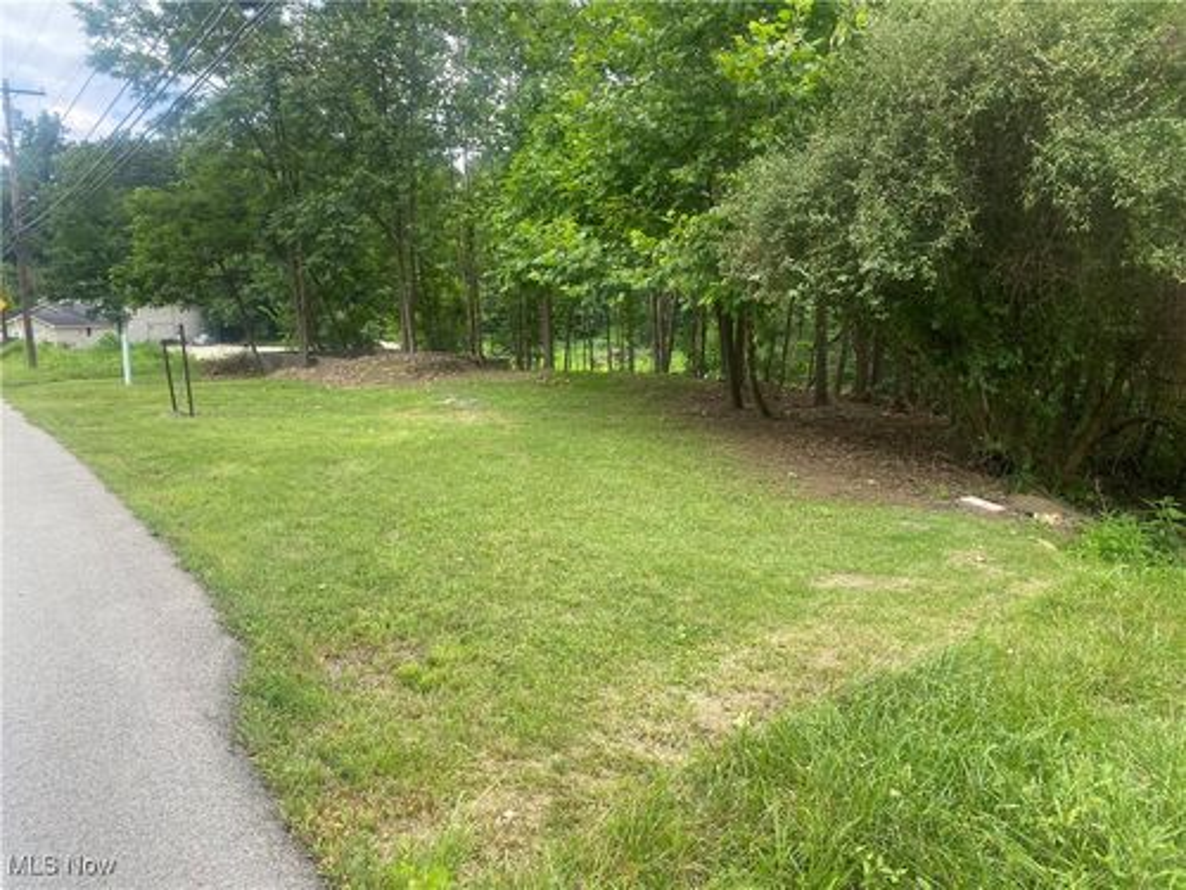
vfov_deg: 53.1
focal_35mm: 26
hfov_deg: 67.3
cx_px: 593
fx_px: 891
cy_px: 445
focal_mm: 4.25
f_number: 1.8
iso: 32
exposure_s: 1/536
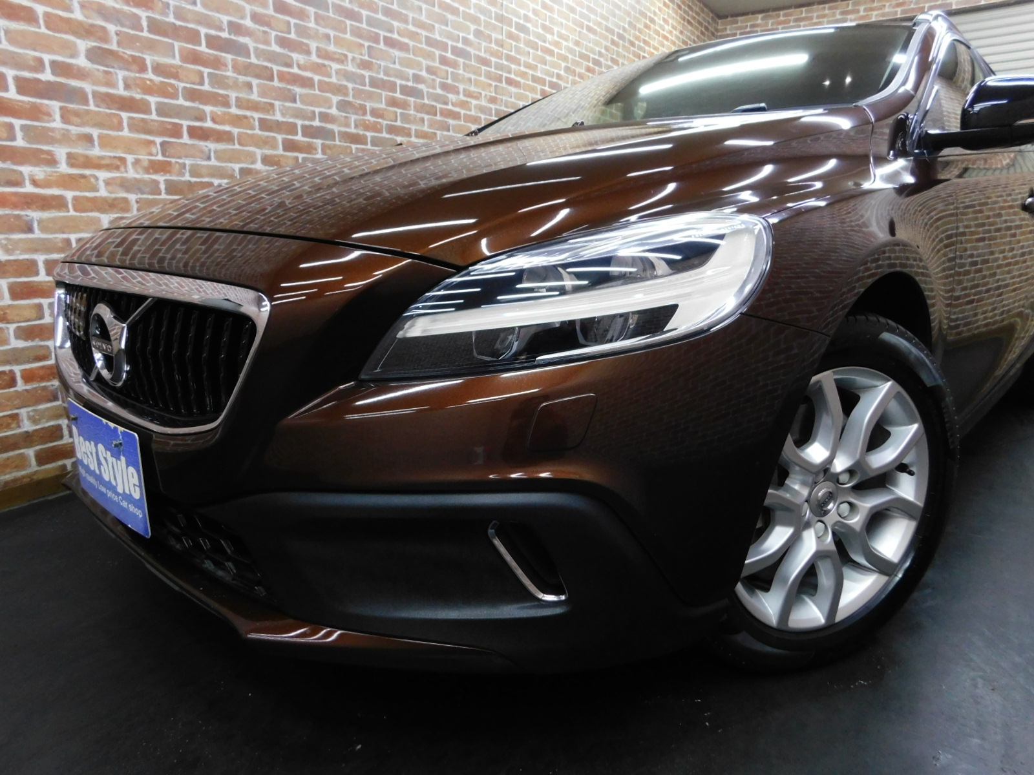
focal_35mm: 23
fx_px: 687
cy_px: 388
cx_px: 517
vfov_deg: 58.9
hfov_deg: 73.9
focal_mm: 4
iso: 320
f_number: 3
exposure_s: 1/30
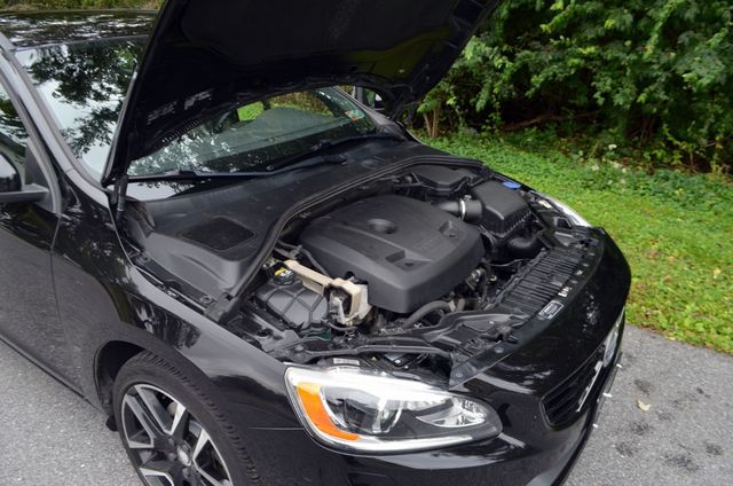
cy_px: 243
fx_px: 549
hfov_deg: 67.5
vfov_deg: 47.7
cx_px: 366
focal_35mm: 27
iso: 200
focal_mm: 18
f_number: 5.6
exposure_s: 1/125
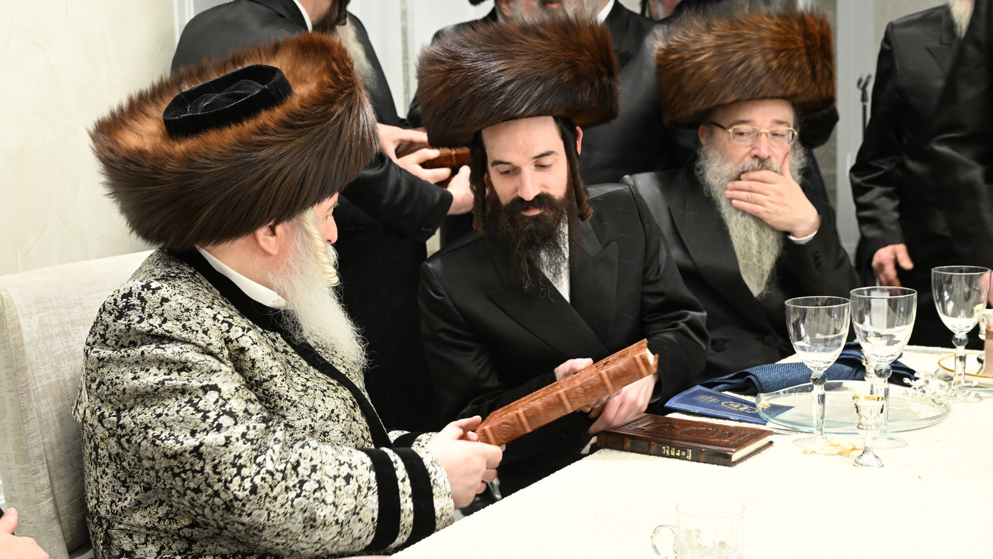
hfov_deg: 37.8
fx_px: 1448
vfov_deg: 21.8
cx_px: 499
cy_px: 262
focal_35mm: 55
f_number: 7.1
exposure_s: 1/60
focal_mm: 52
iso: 1600
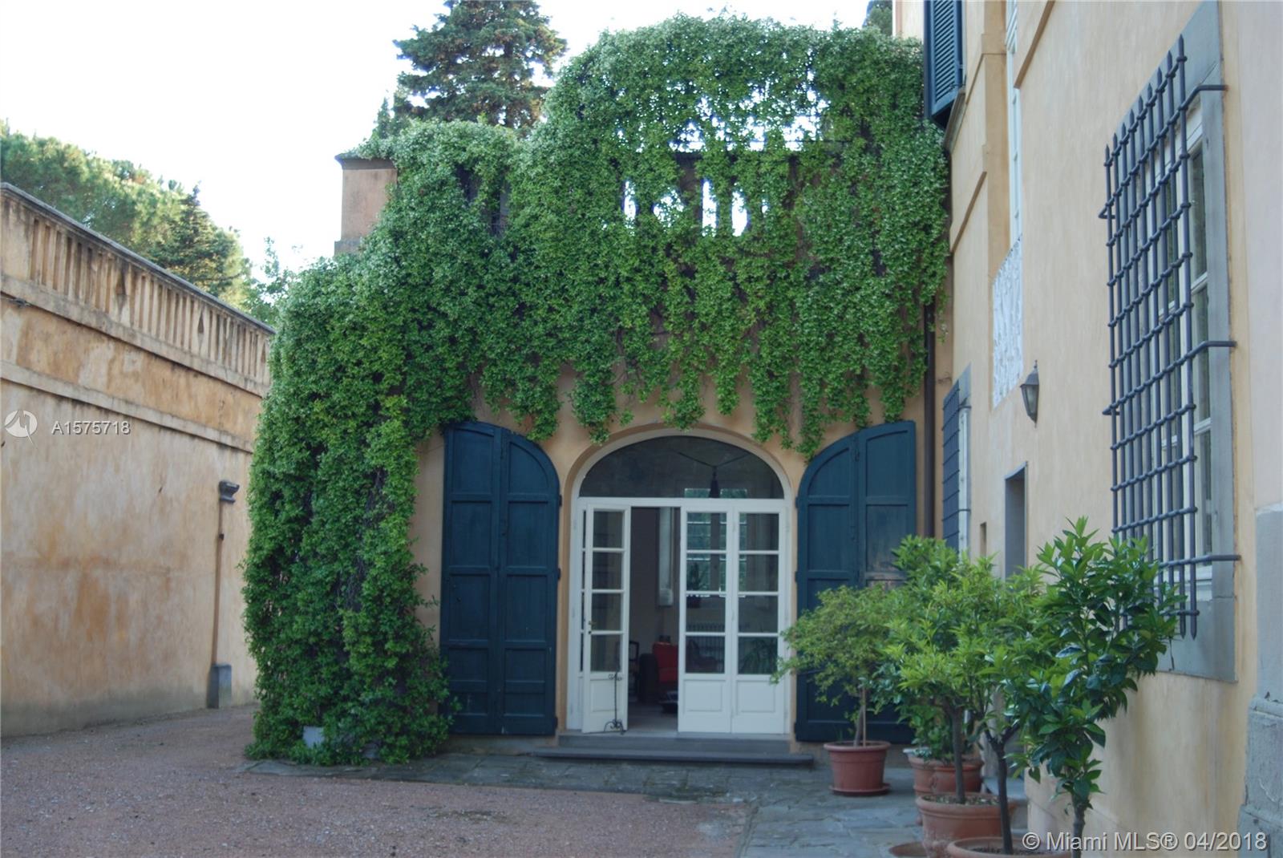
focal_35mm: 46
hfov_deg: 42.3
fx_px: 1659
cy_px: 429
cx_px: 642
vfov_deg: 29.0
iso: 200
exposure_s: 1/125
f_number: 3.5
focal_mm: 31
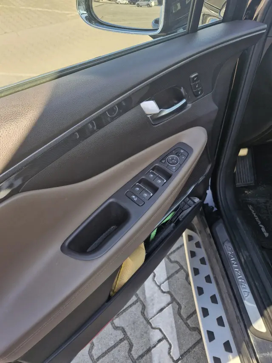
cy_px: 182
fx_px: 241
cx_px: 136
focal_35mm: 23
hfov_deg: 58.9
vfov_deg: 73.9
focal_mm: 5.54
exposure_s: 1/180
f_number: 1.8
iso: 50
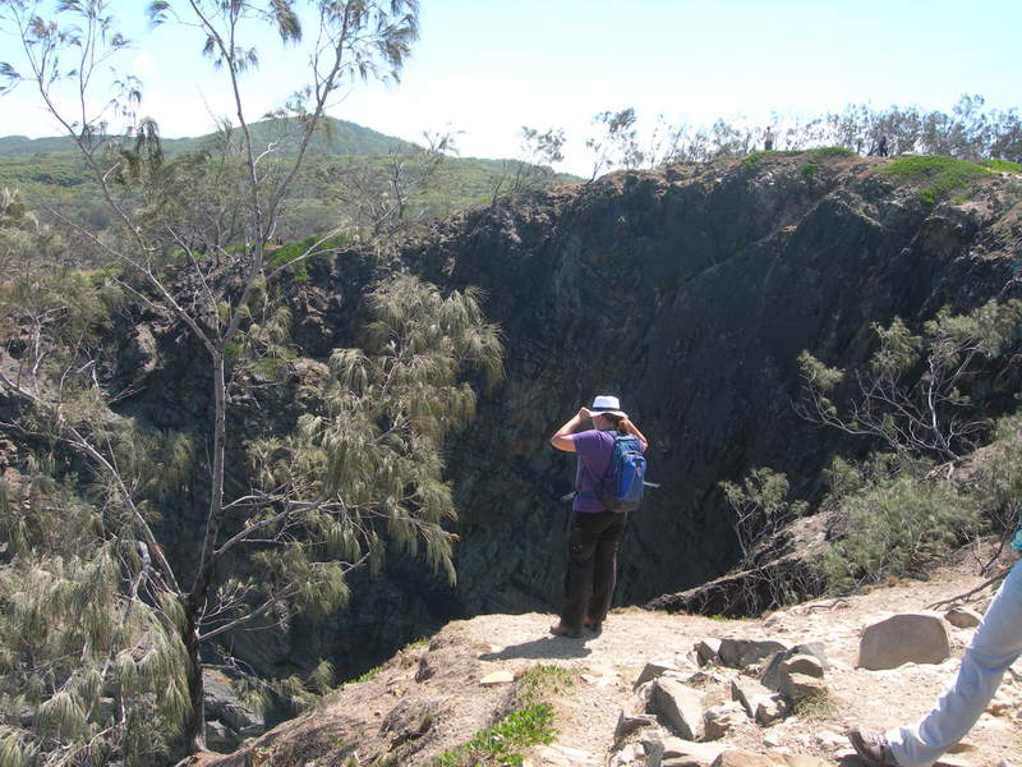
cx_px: 511
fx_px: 1122
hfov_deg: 49.0
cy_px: 384
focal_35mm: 38
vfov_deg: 37.7
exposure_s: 1/245
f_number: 4.8
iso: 50
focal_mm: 7.8
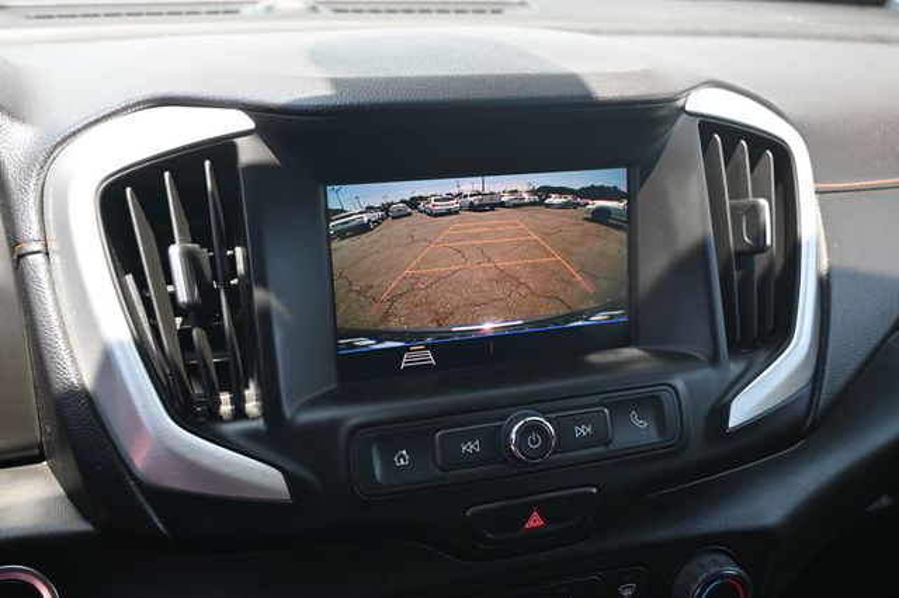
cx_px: 450
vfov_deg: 39.9
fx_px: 824
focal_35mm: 33
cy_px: 299
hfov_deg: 57.2
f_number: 4
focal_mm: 22
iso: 400
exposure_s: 1/125
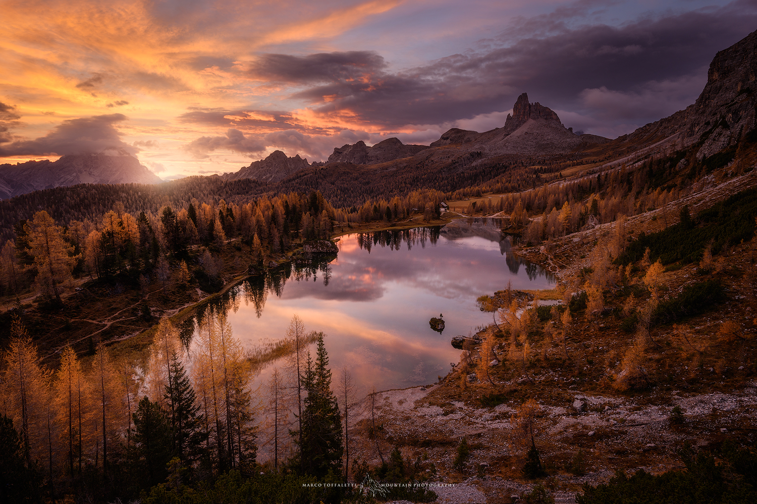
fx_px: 410
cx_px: 378
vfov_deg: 63.1
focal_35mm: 20
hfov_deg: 85.5
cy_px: 252
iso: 100
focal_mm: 19.5
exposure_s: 1/6
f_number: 13
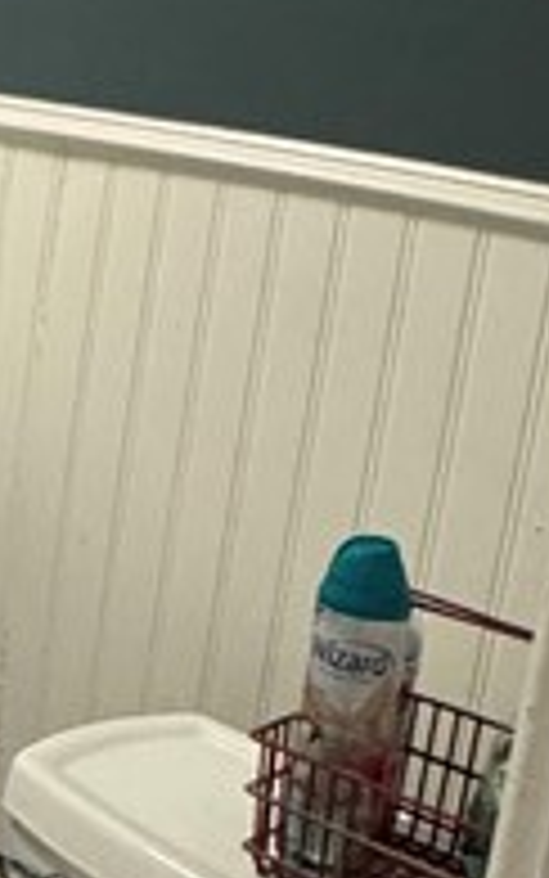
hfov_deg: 13.3
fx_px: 1866
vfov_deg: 26.3
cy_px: 293
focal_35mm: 78
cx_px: -688
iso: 320
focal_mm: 2.22
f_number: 2.2
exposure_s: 1/60
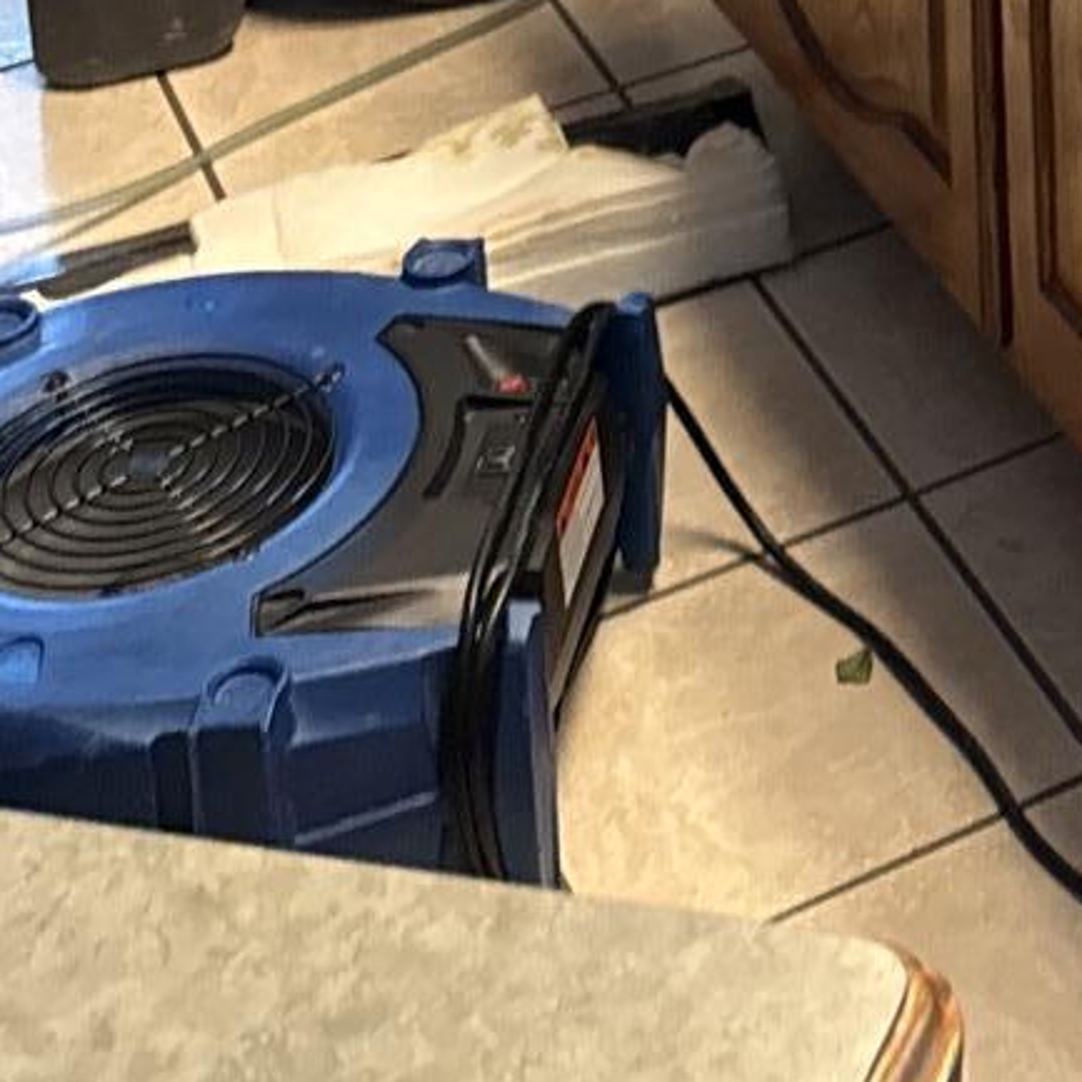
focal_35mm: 94
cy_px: -947
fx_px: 3324
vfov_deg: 15.5
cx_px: 1754
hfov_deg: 16.4
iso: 400
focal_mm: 6.76
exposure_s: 1/60
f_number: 1.78
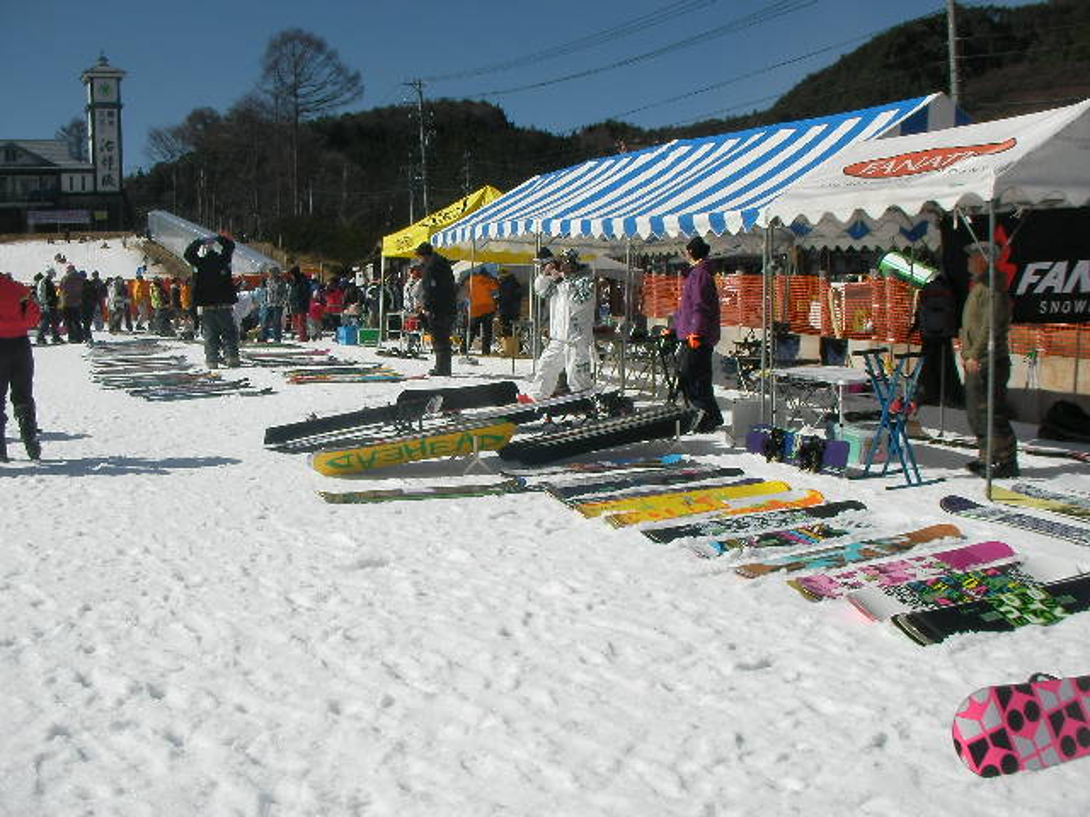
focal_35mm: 38
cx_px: 545
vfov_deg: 37.7
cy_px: 408
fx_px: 1197
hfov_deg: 49.0
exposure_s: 1/626
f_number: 5.6
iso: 50
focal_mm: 6.3
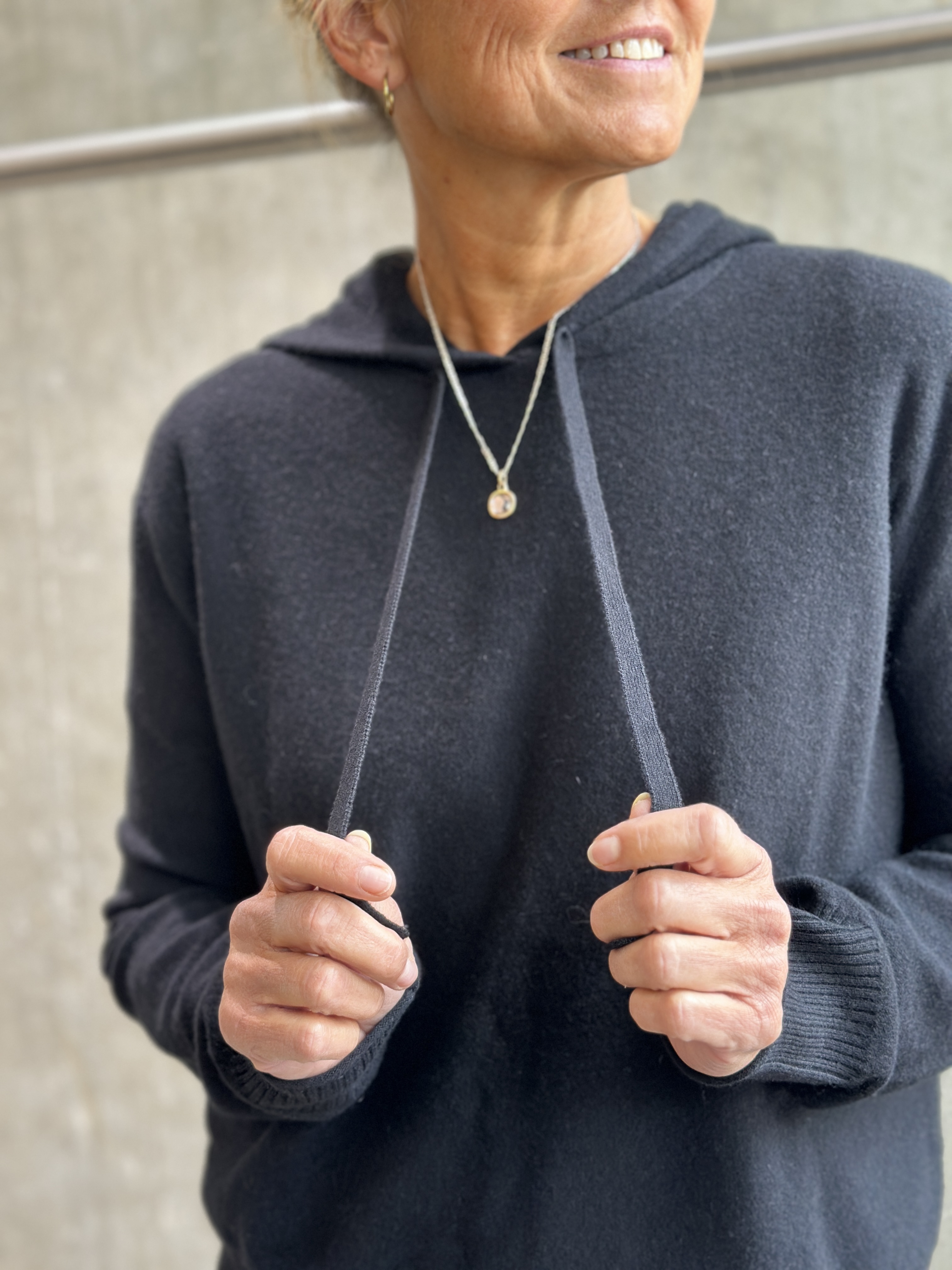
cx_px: 476
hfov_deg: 30.3
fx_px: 1760
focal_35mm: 48
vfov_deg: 39.7
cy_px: 635
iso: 160
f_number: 1.78
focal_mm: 6.86
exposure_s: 1/60
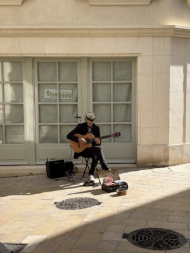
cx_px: 95
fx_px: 381
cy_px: 126
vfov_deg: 36.8
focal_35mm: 52
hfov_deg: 28.0
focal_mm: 5.96
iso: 32
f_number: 1.6
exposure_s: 1/1339
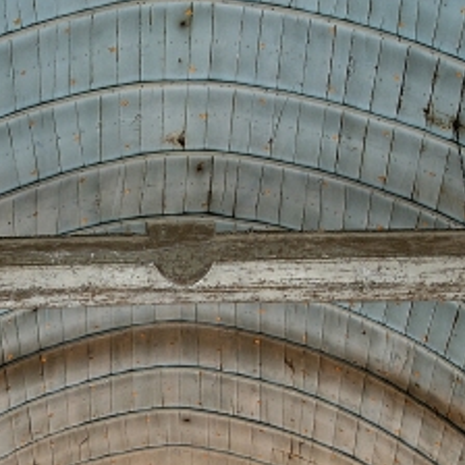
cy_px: 333
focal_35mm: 96
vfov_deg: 18.0
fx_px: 1459
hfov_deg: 18.1
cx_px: 174
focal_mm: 22
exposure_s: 1/1.6
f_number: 8
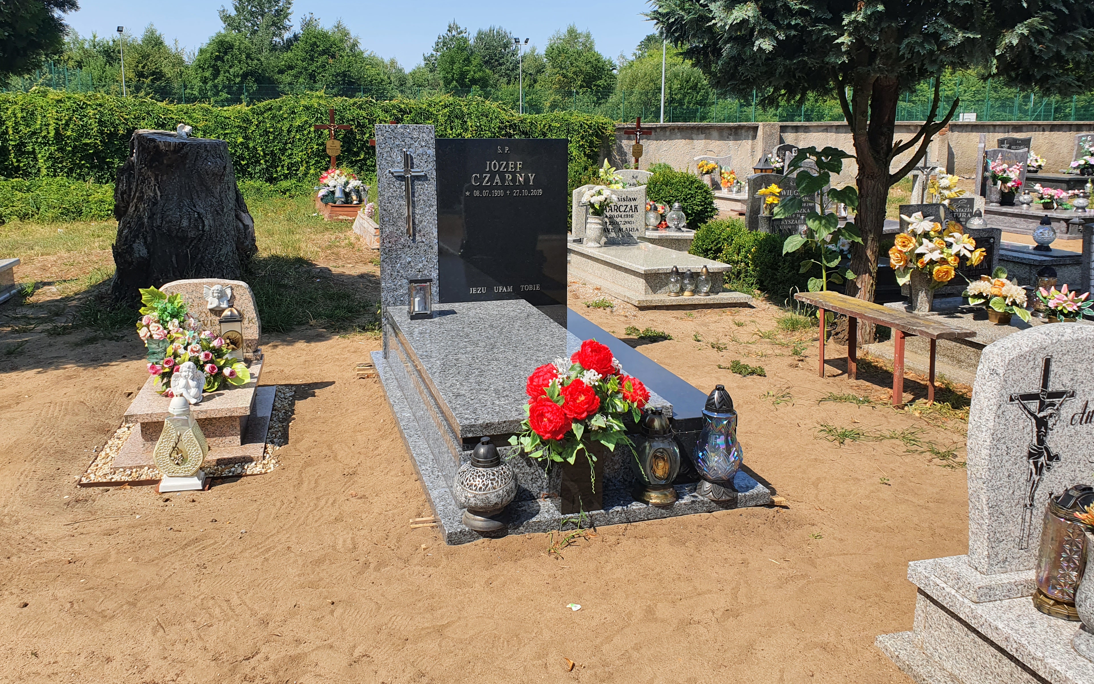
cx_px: 570
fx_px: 865
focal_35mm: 29
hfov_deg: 64.6
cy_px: 275
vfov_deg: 42.9
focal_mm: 4.32
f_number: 2.4
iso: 50
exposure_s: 1/1144
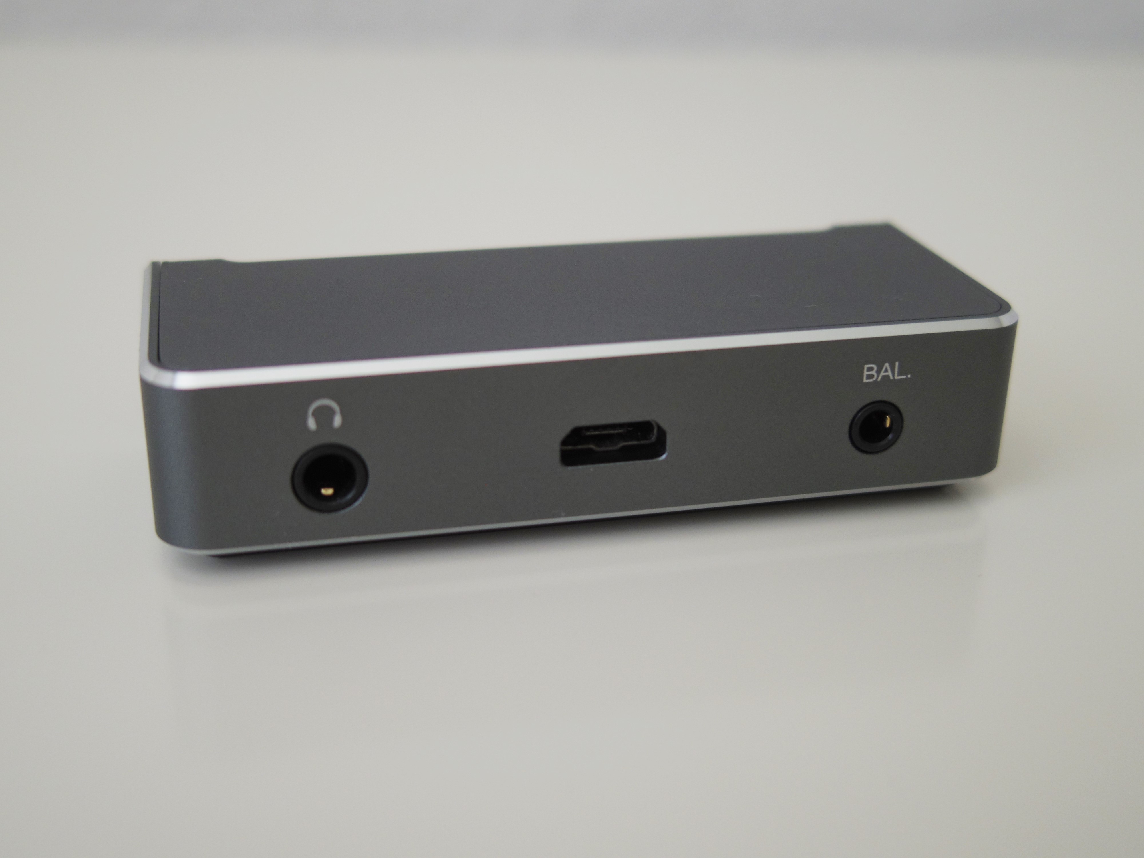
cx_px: 572
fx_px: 1553
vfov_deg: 30.9
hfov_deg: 40.4
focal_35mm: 47
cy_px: 429
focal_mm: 8.5
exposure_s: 1/100
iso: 125
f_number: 1.9
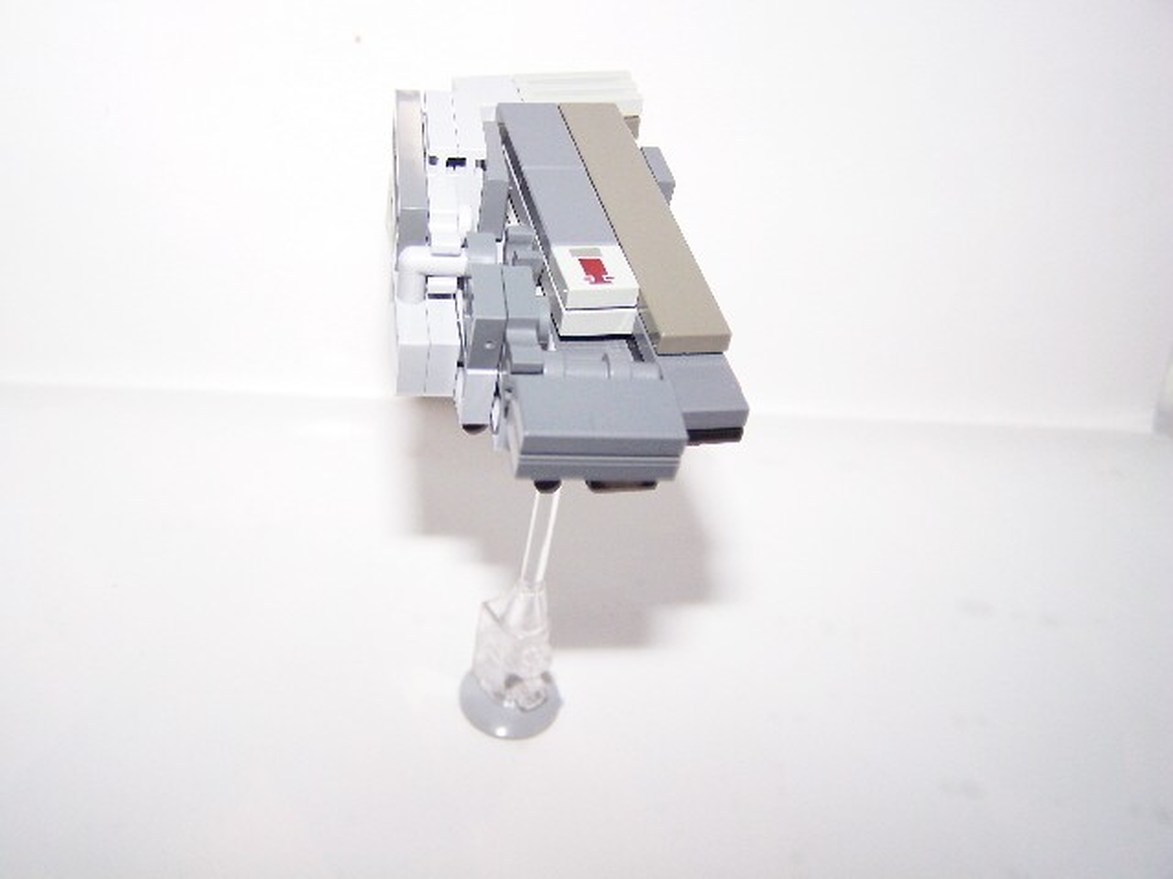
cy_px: 440
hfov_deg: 49.0
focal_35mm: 38
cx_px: 586
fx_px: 1287
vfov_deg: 37.7
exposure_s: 1/60
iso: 80
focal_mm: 6.3
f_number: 2.8
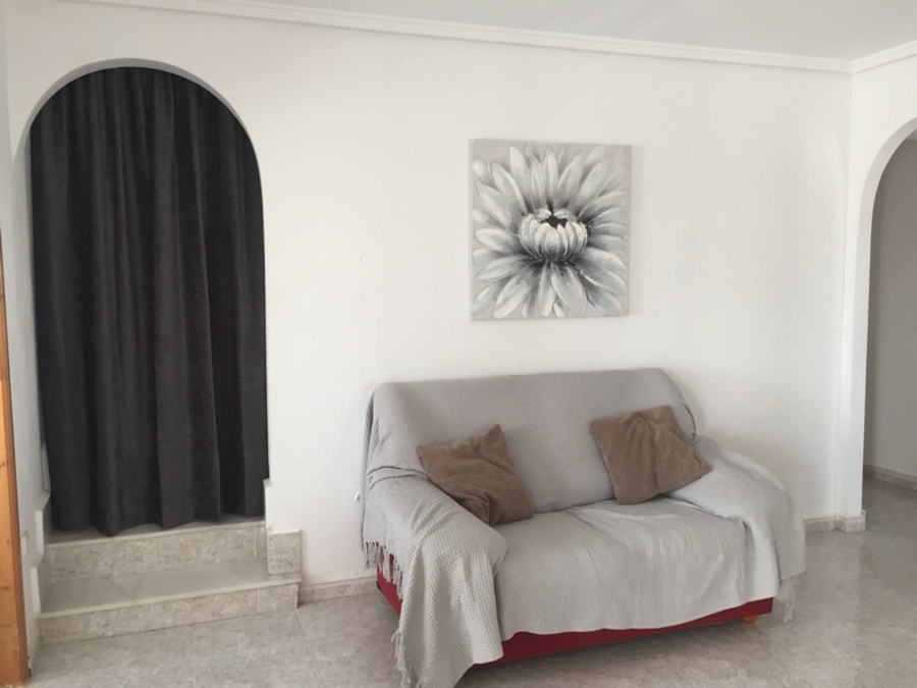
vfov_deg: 48.2
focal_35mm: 29
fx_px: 768
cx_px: 458
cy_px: 344
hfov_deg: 61.7
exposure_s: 1/33
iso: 40
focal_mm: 4.15
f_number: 2.2
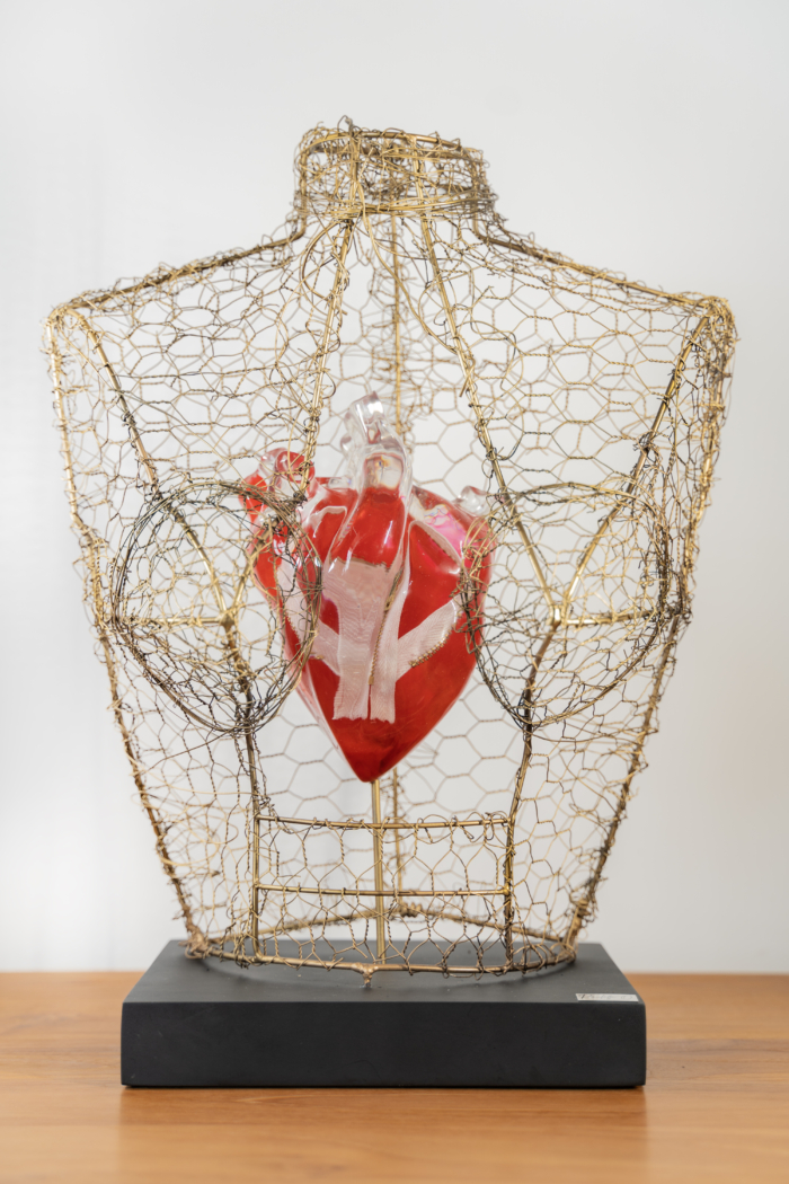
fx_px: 1676
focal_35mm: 51
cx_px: 394
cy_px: 592
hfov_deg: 26.5
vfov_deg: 38.9
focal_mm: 51
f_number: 2.8
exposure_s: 1/50
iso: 100
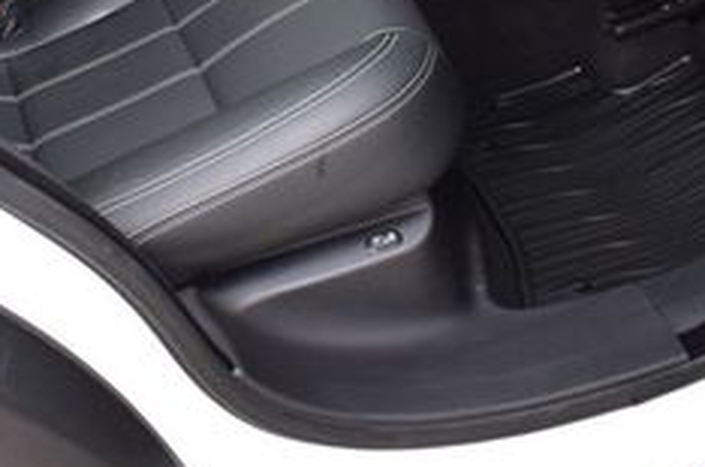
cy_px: -151
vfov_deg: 17.2
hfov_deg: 27.4
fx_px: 1446
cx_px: 404
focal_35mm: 74
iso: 640
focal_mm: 18
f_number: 6.3
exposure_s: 1/15
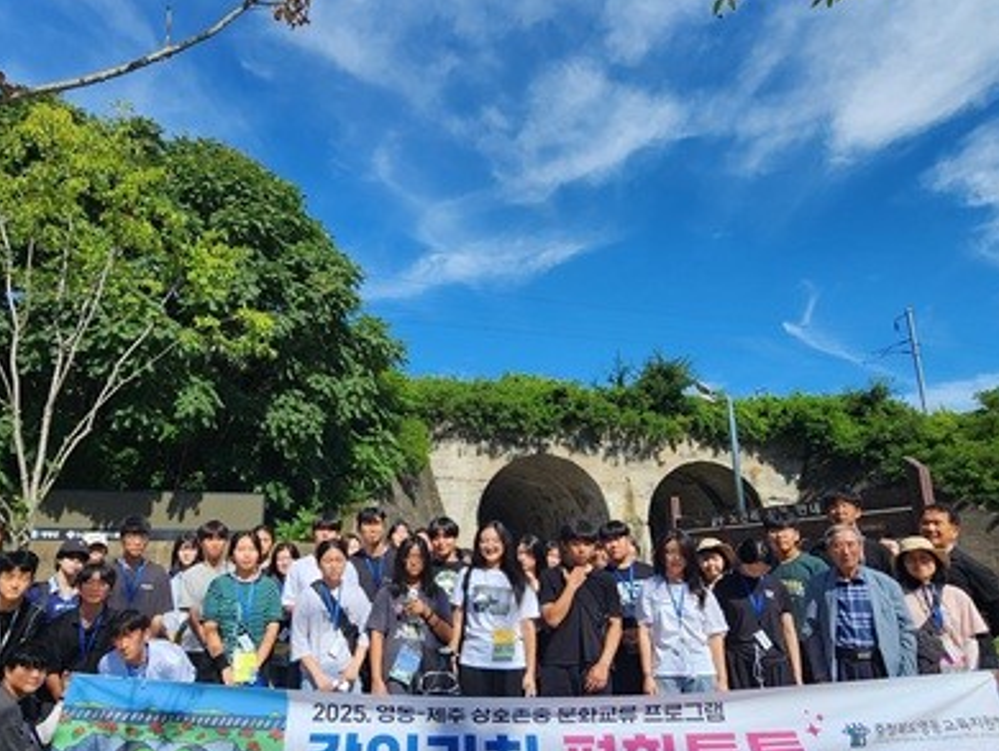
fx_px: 578
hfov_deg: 81.3
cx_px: 433
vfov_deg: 65.7
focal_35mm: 20
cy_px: 428
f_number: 2.2
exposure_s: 1/1780
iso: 50
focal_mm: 2.2
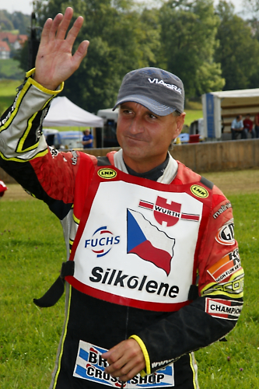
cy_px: 194
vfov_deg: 11.4
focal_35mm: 180
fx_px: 1944
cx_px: 130
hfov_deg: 7.6
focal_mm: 120
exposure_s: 1/200
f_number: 11
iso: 200
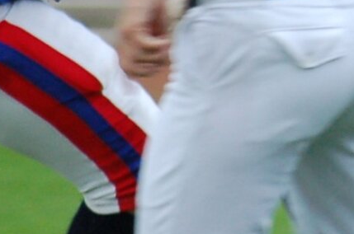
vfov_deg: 0.7
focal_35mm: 1848
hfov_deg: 1.1
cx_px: 360
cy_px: 13
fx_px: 18132
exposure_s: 1/320
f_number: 5.3
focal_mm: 240
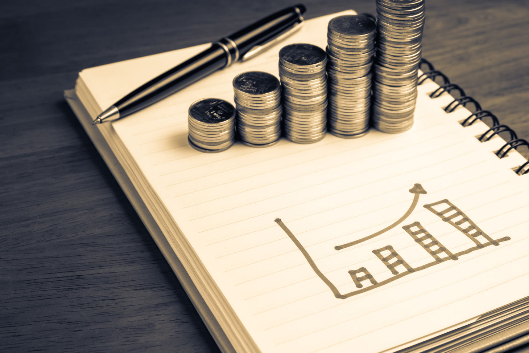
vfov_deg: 23.0
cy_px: 177
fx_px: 867
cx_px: 240
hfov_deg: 33.9
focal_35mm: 59
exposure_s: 1/180
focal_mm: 34.3
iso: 200
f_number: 7.1
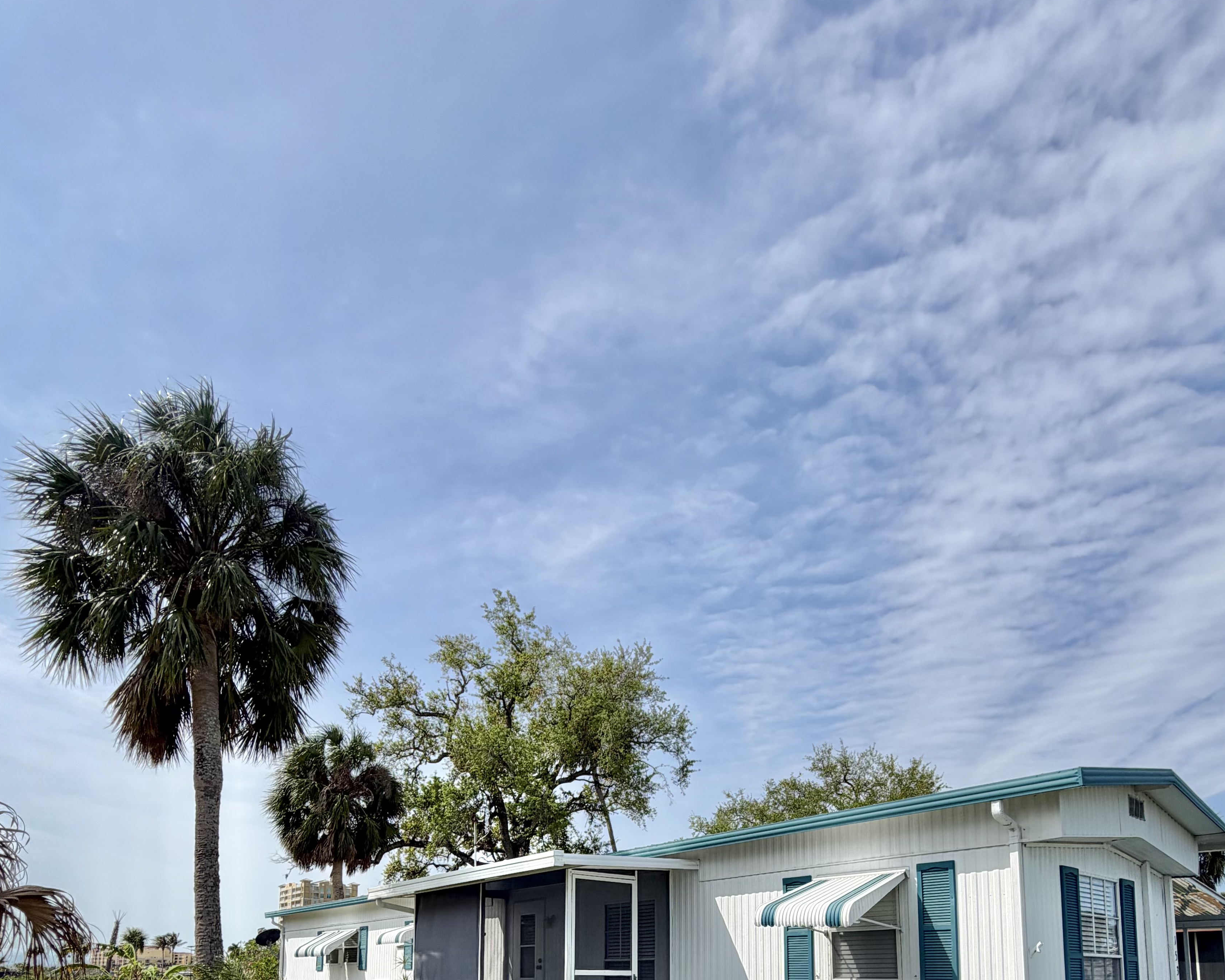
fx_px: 834
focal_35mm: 23
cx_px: 621
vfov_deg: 53.2
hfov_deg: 72.6
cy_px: 885
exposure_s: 1/1211
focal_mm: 2.22
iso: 20
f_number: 2.2
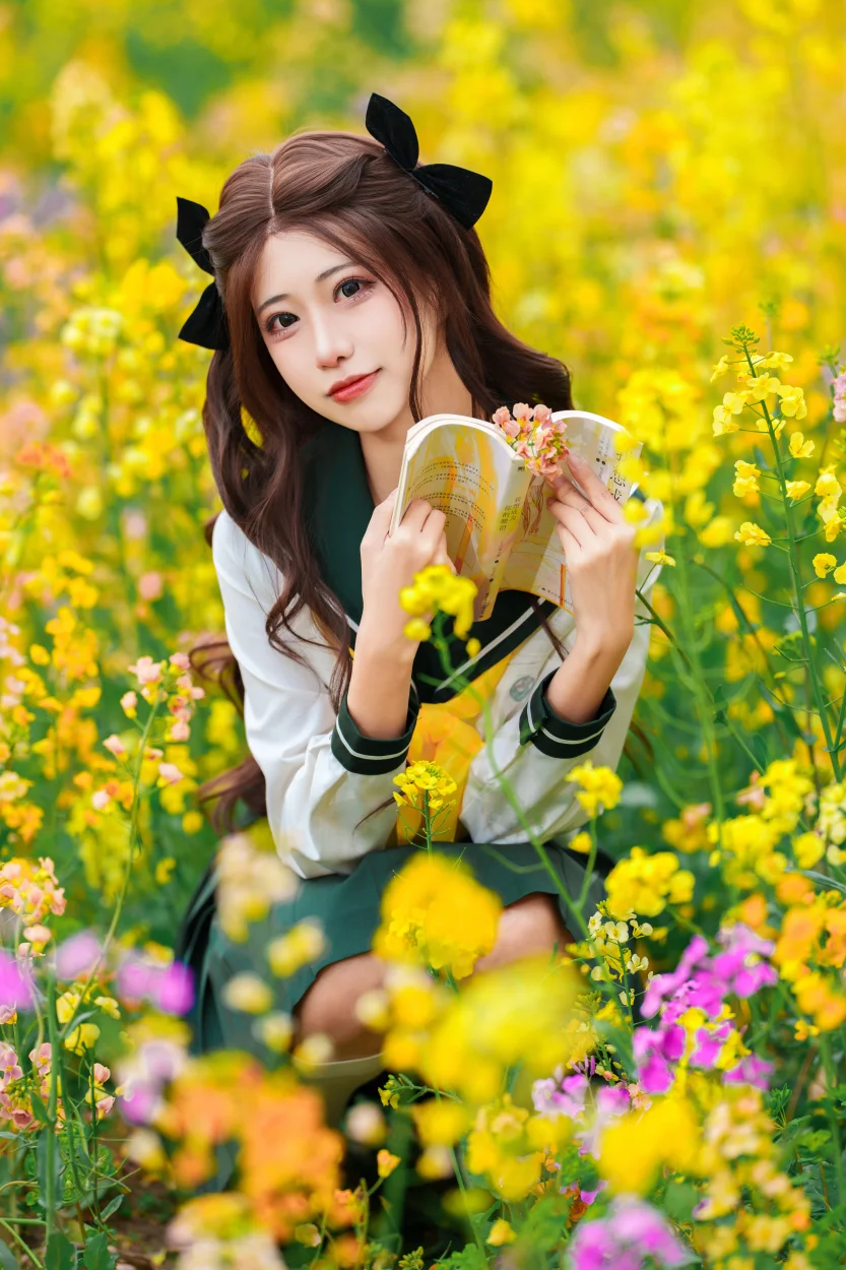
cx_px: 337
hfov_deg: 7.8
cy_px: 572
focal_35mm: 175
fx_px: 6170
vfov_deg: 11.7
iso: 100
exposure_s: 1/160
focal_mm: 135
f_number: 1.8
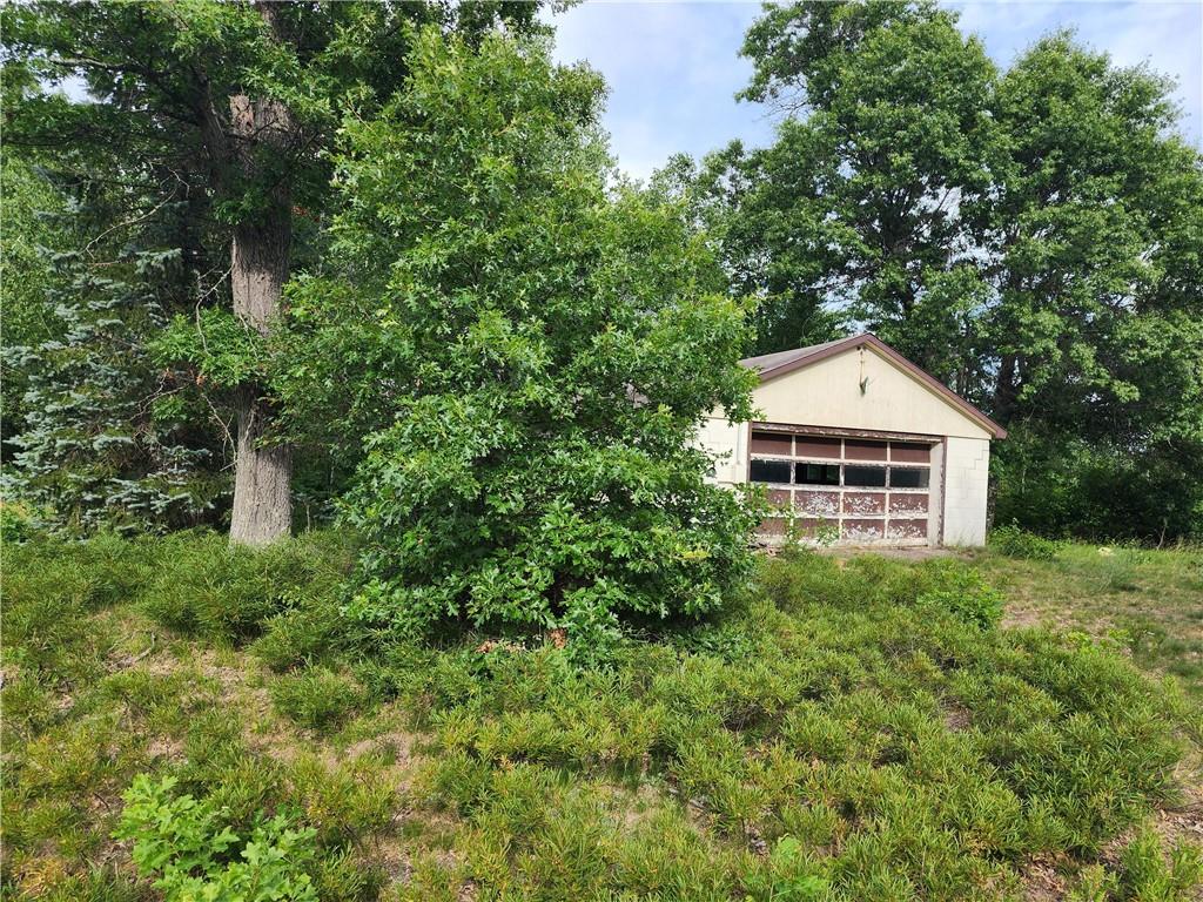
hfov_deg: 73.9
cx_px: 602
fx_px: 799
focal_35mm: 23
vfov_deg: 58.9
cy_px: 451
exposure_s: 1/414
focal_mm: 6.4
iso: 12
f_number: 1.8
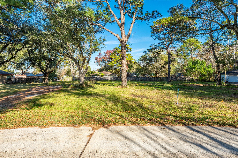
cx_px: 119
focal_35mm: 21
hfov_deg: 81.2
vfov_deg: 59.4
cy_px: 79
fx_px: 139
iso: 100
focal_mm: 21
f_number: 10
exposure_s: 1/100
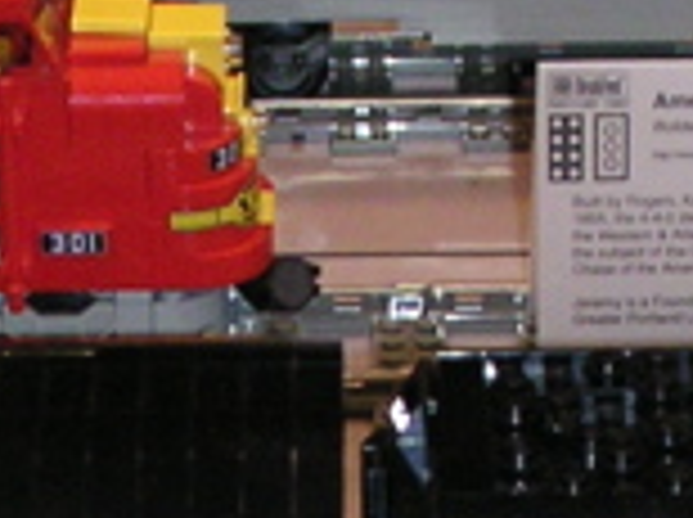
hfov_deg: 9.9
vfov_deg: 7.3
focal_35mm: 198
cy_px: 878
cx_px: 14
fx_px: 3958
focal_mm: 6
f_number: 2.8
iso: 160
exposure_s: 1/45
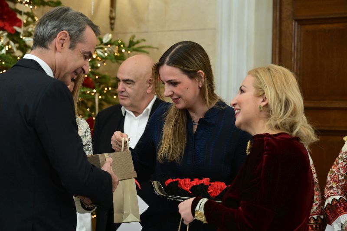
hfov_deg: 15.2
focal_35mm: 135
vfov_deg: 10.2
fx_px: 1301
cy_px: 116
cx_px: 174
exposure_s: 1/400
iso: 6400
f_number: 6.3
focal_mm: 135
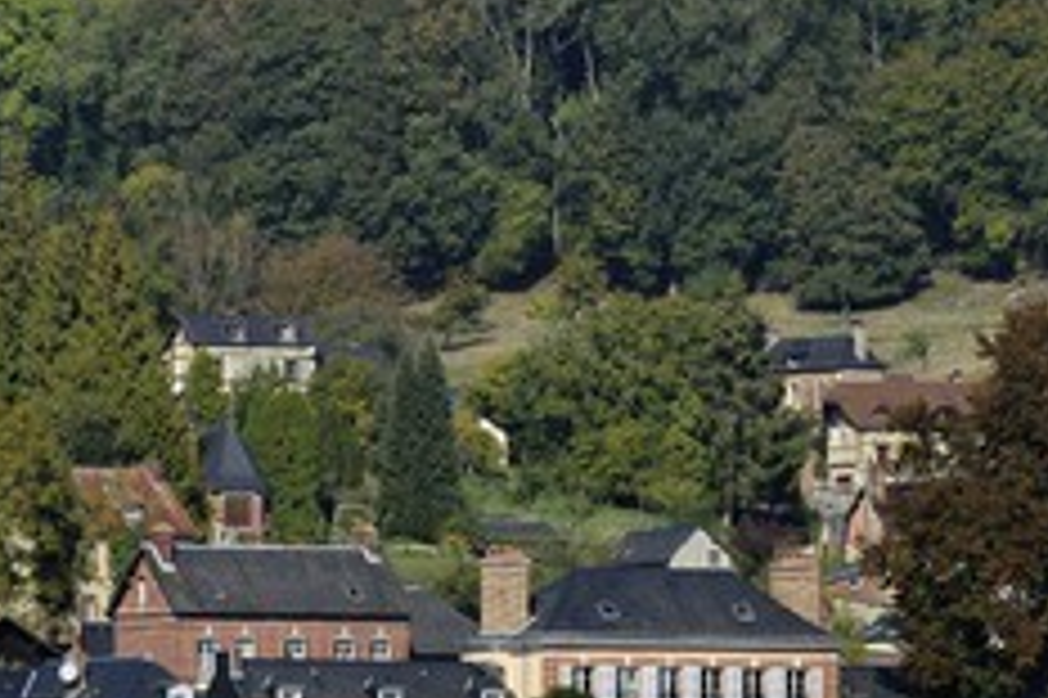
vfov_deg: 3.8
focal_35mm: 361
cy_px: 576
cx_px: 310
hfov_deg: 5.7
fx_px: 10501
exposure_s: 1/320
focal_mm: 200
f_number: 13
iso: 200
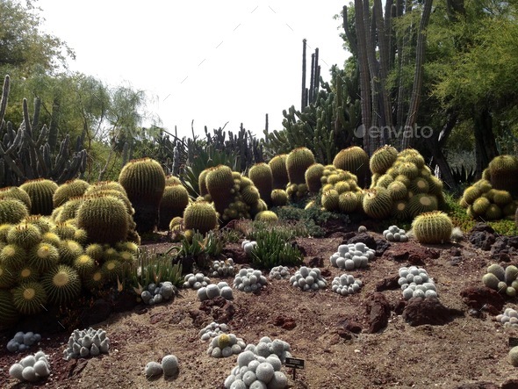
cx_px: 259
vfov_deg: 40.7
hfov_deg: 52.6
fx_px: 524
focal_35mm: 35
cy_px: 194
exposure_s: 1/1416
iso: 50
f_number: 2.4
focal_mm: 4.28
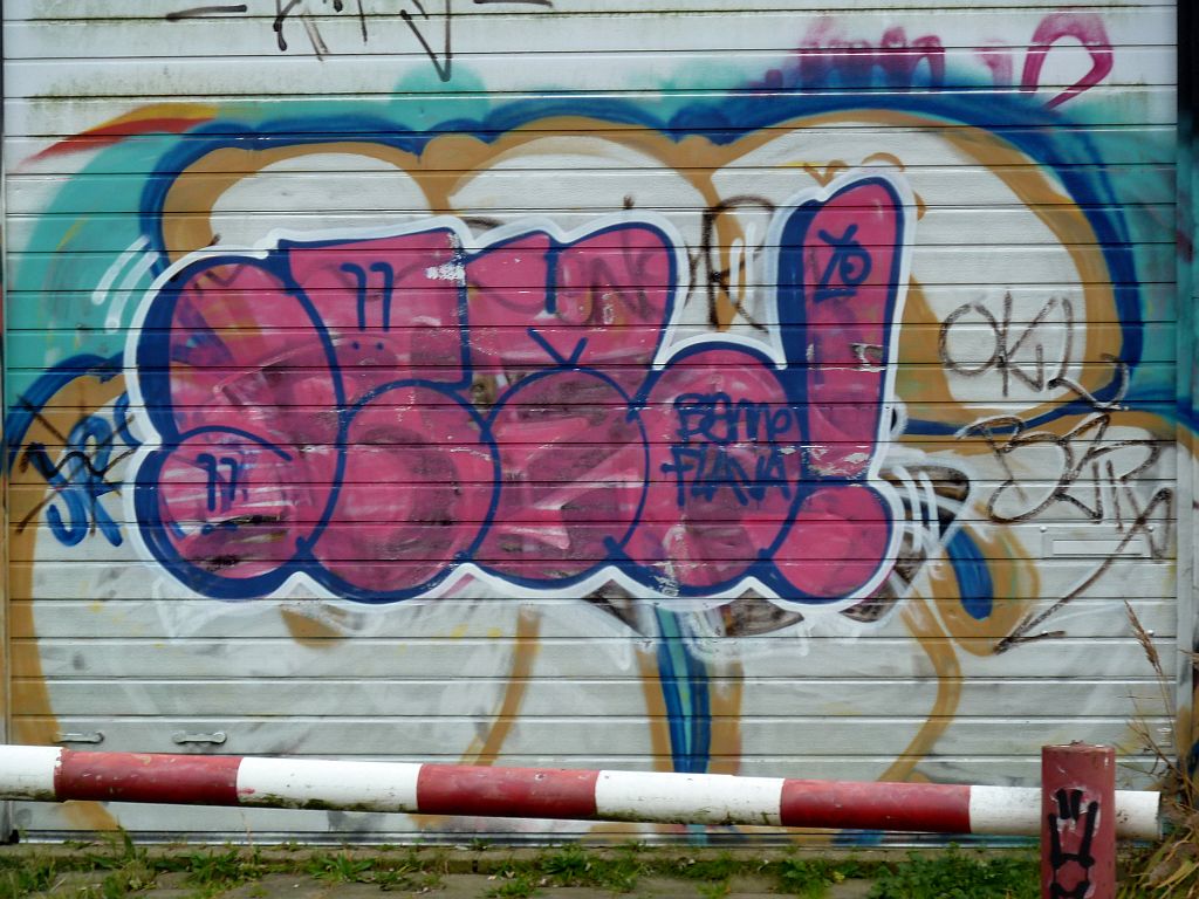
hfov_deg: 12.5
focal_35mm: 158
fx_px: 5473
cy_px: 450
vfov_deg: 9.4
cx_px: 600
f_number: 4.5
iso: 100
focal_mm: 25.9
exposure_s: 1/60
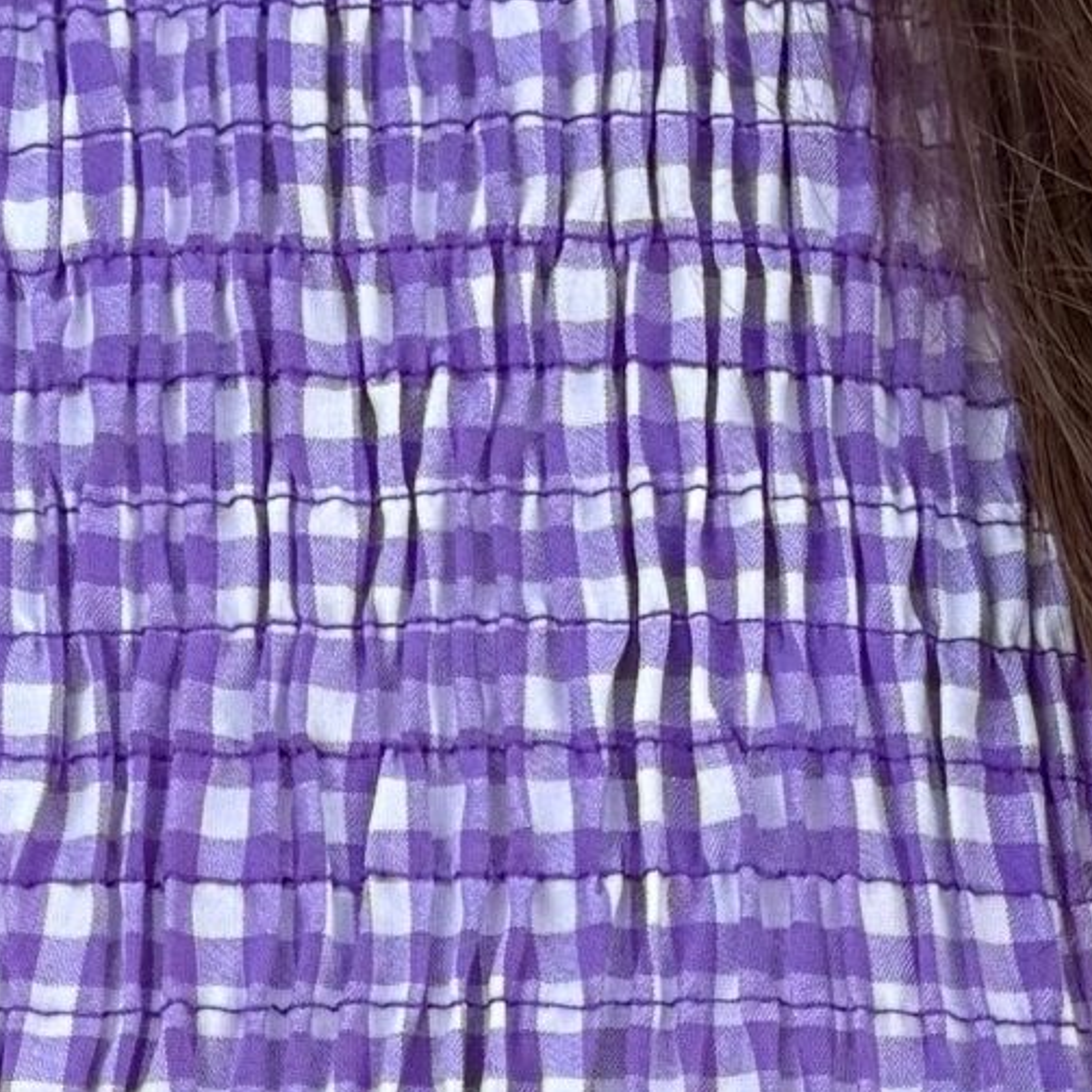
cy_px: 1713
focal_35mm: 108
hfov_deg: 16.1
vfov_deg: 14.8
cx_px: 673
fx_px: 3855
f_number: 1.78
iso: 80
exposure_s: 1/920
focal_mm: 6.76
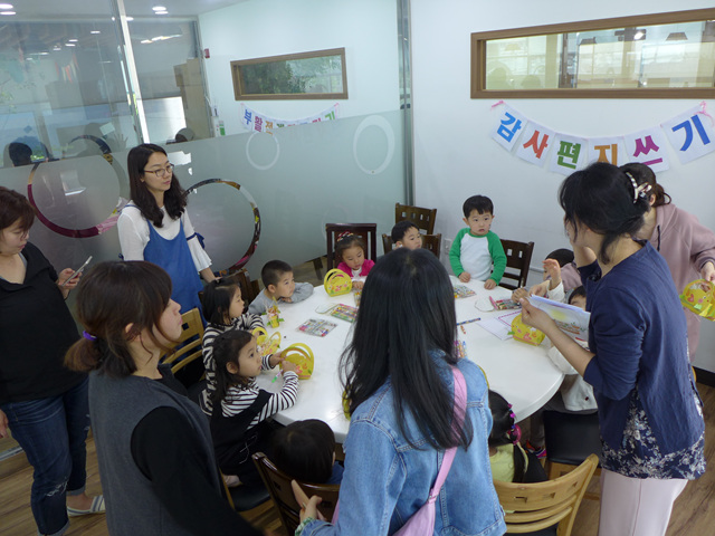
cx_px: 358
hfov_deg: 71.6
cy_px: 268
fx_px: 496
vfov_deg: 56.8
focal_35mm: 24
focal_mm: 4.7
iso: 80
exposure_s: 1/80
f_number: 1.4
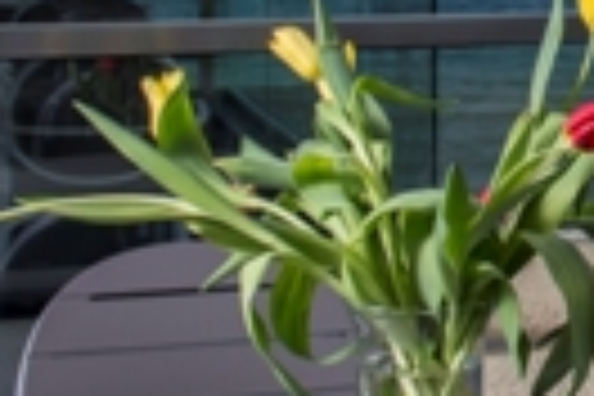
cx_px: 918
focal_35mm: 128
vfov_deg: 10.4
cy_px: -142
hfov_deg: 14.8
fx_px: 2112
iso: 200
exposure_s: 1/200
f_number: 8
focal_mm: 24
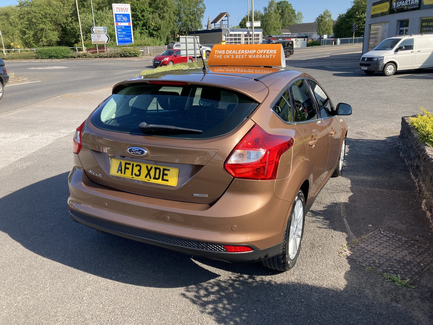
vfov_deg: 49.7
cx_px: 216
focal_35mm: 28
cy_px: 162
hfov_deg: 63.4
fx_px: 350
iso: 20
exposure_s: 1/666
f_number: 1.8
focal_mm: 3.99
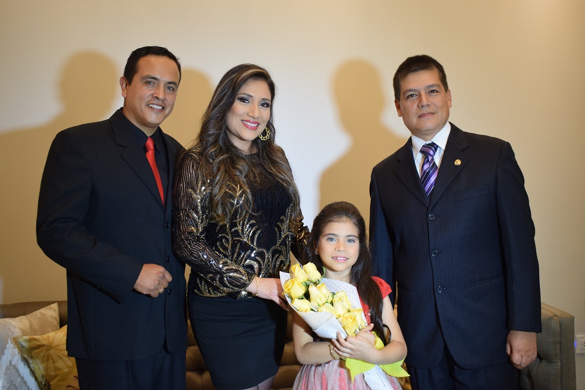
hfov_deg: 47.9
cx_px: 292
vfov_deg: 33.0
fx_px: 658
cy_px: 195
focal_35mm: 40
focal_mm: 27
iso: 800
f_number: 5
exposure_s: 1/25
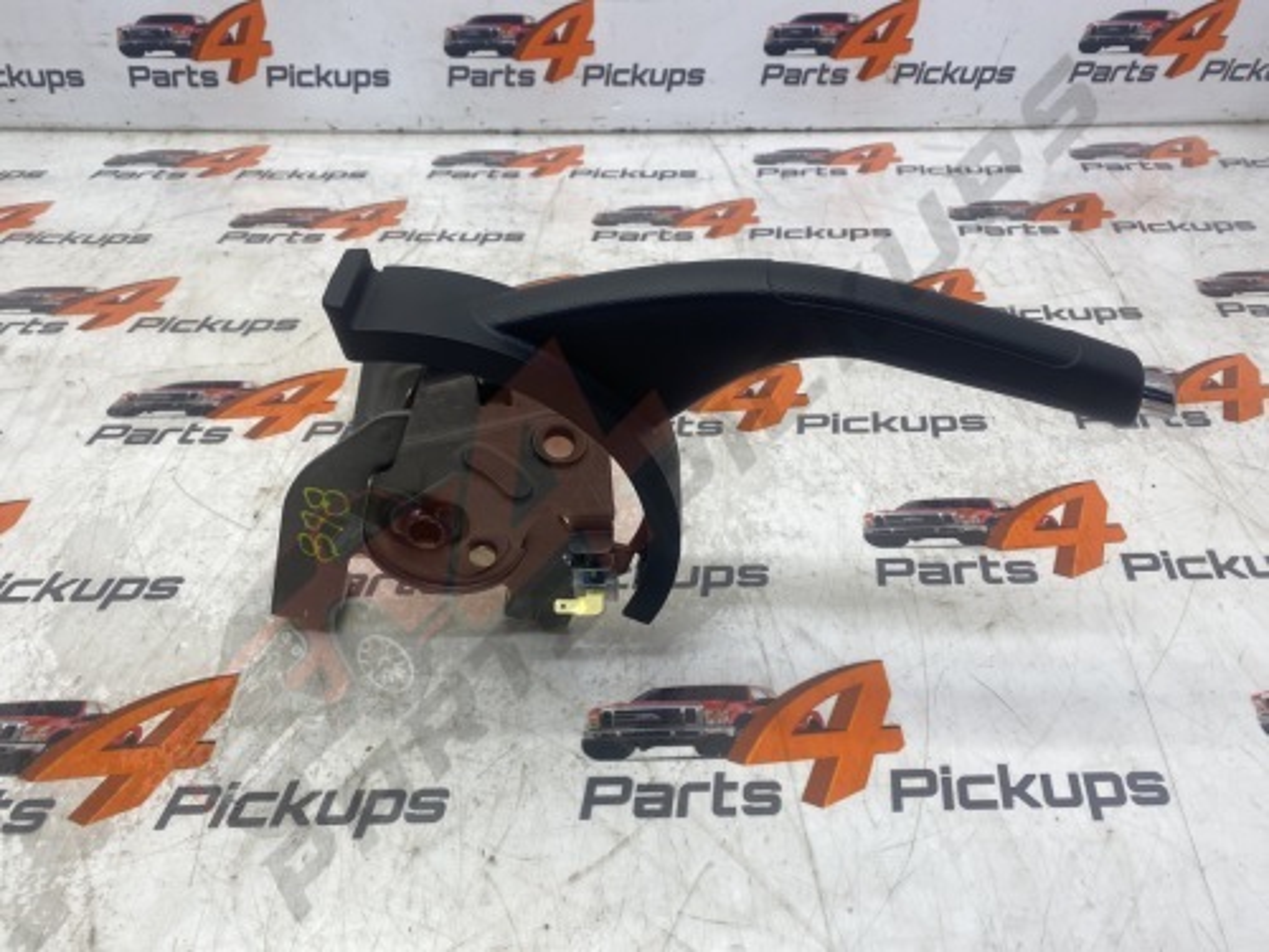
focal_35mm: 26
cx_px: 634
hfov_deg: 67.3
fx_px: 953
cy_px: 476
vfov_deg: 53.1
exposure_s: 1/100
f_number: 1.8
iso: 32
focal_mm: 4.25
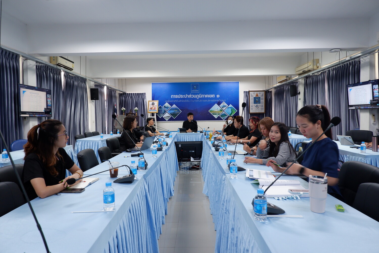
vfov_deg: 55.1
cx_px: 190
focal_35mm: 23
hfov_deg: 76.1
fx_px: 242
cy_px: 126
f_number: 5.6
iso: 1250
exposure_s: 1/25
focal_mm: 15
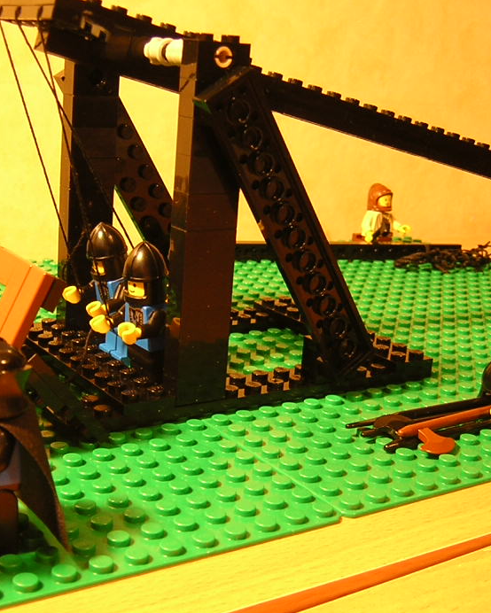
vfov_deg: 36.0
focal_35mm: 52
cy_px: 318
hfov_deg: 29.1
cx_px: 235
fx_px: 944
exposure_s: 1/3.6
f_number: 2.6
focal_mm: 4.7
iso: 146
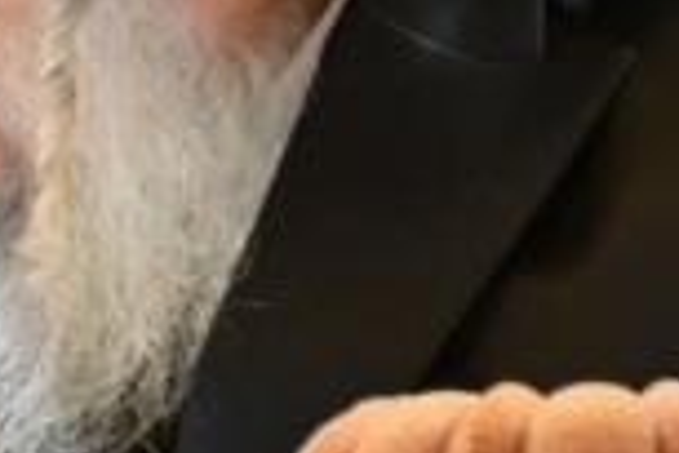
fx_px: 30383
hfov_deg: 1.3
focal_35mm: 1611
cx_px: -493
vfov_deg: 0.9
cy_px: 84
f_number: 2.8
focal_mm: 160
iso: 500
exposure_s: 1/160
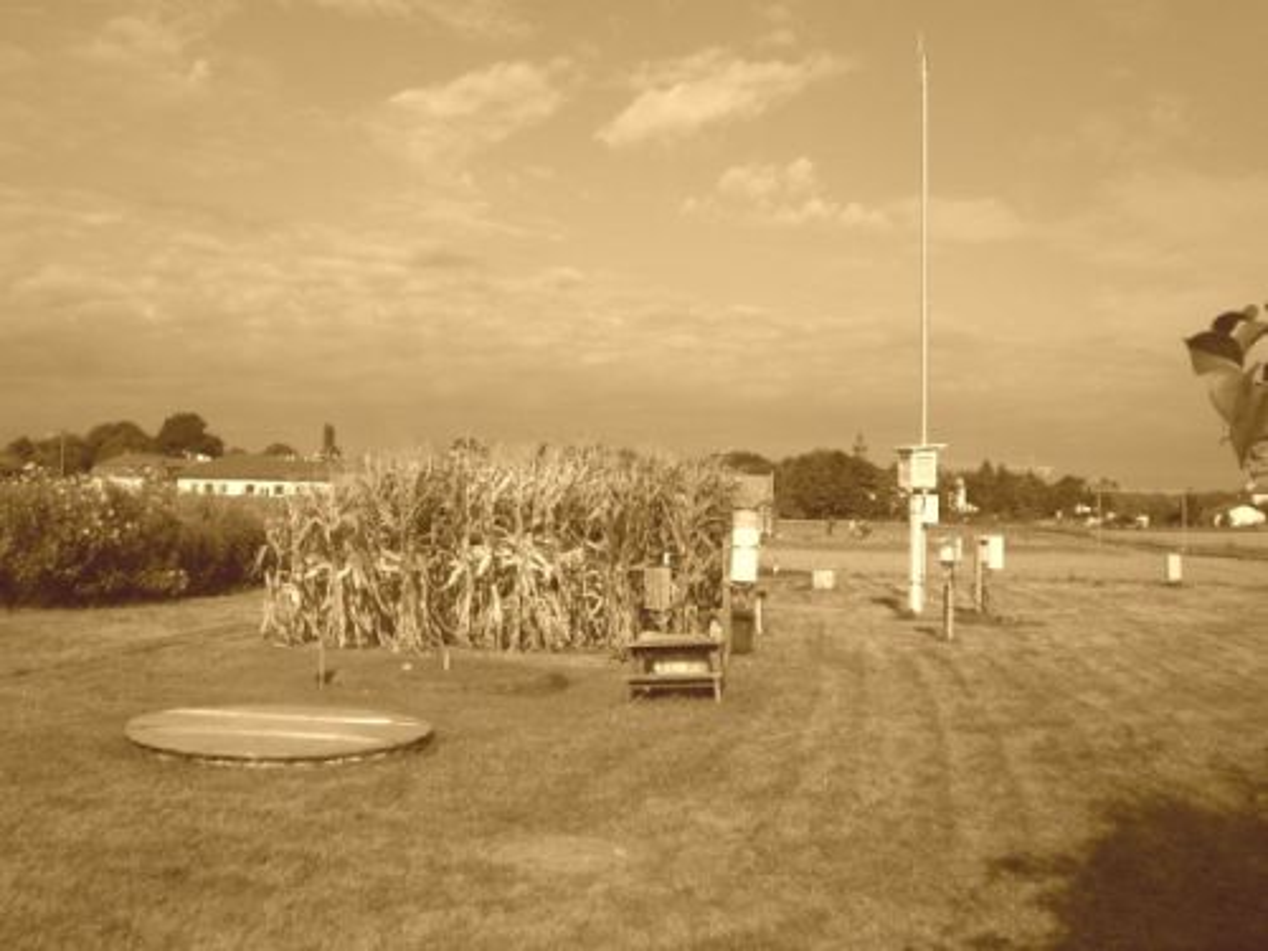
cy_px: 476
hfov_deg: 49.0
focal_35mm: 38
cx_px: 634
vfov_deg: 37.7
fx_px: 1392
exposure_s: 1/640
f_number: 4.4
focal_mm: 6.3
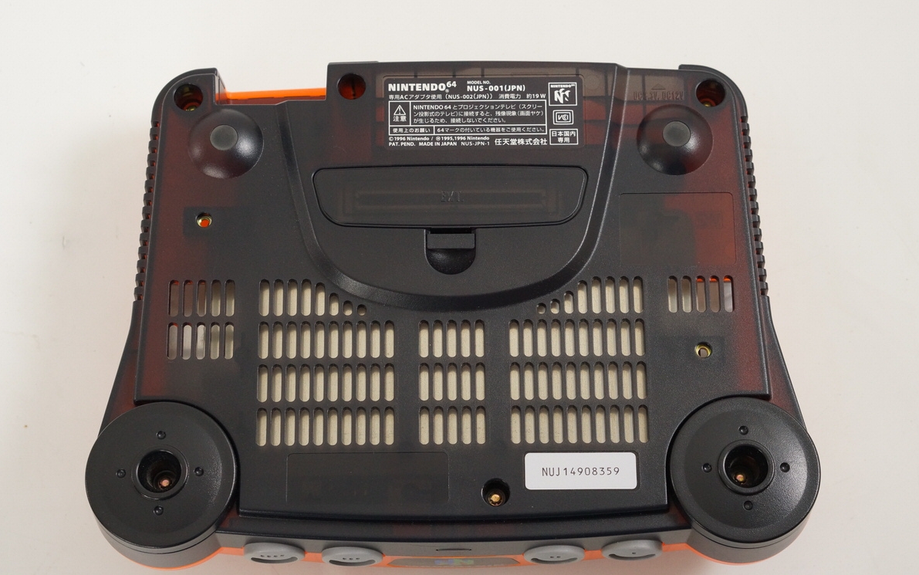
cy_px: 296
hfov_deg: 26.8
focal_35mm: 77
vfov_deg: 16.9
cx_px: 458
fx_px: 1929
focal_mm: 50
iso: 1000
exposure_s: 1/80
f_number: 6.3
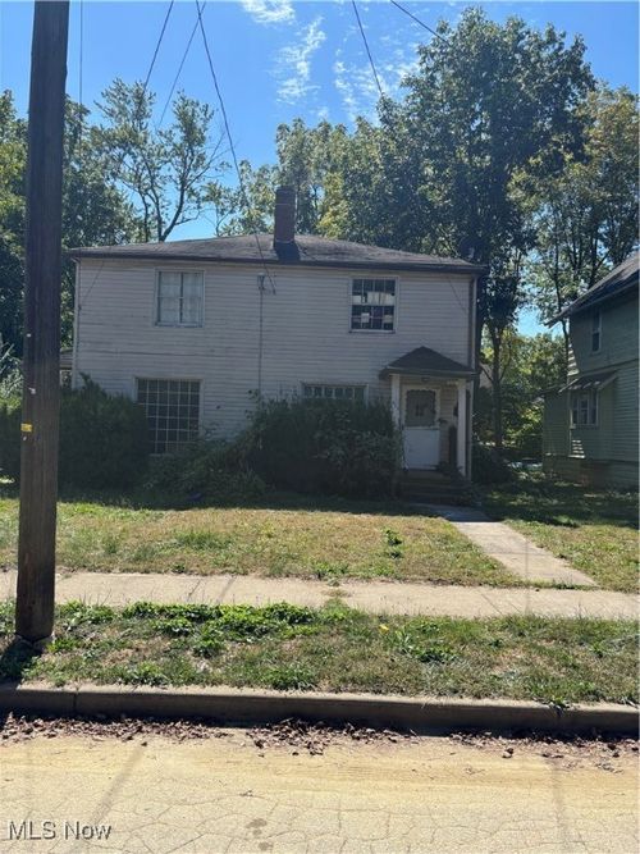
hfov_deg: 53.0
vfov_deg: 67.3
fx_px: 641
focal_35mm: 26
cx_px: 320
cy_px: 427
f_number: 1.6
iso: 50
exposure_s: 1/2288
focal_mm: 5.96
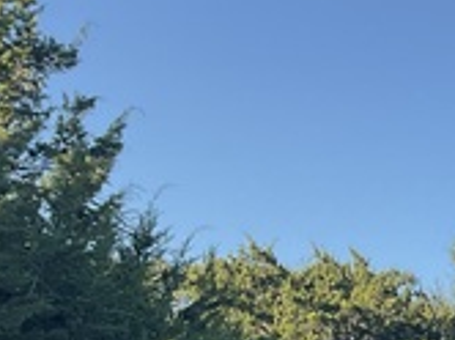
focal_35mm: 112
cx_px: 737
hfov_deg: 15.8
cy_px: 570
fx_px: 1470
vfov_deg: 12.3
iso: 16
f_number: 1.8
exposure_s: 1/545
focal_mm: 3
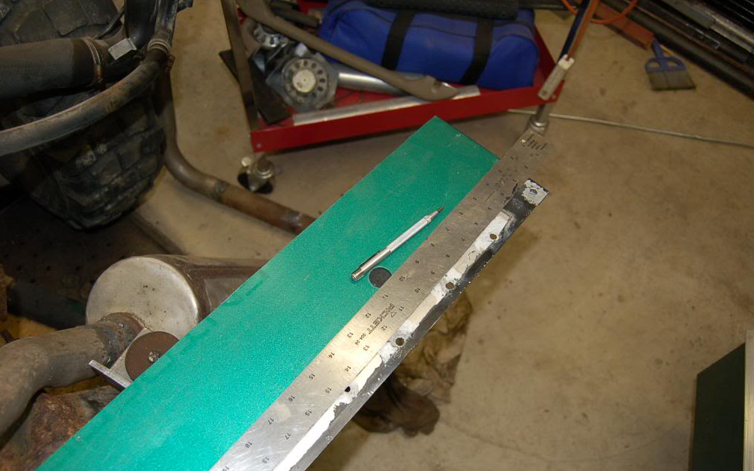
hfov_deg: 66.5
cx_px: 381
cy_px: 255
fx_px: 575
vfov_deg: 44.5
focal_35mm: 28
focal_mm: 18
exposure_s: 1/60
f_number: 3.5
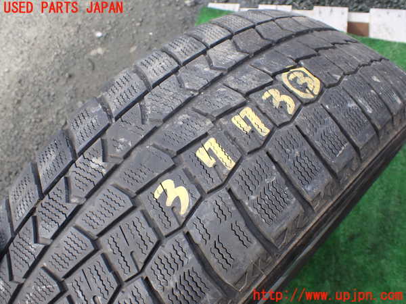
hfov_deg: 60.0
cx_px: 203
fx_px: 352
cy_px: 152
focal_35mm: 30
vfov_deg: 46.8
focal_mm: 5.4
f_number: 3.2
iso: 100
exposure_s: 1/320
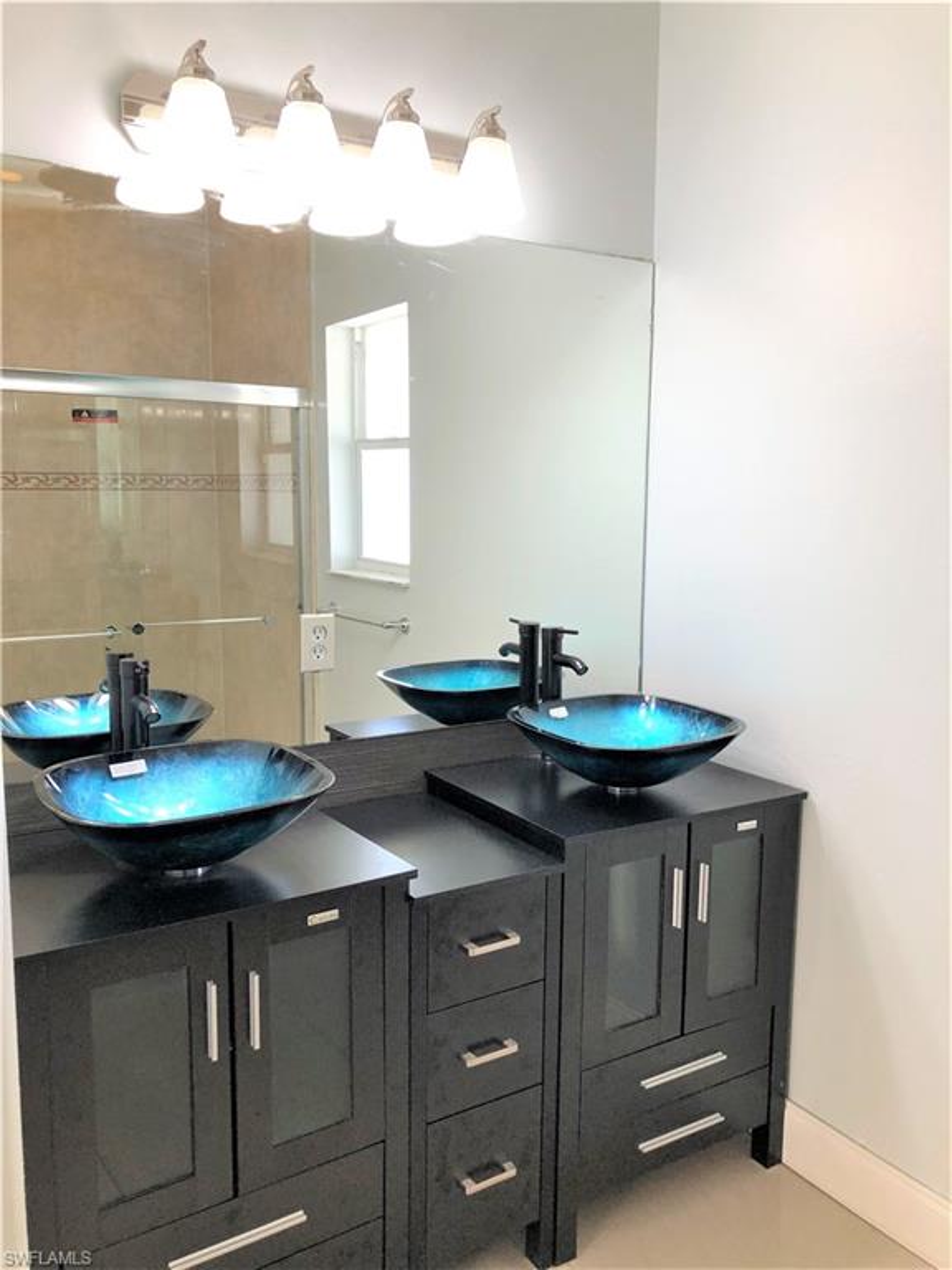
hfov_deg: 49.7
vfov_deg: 63.4
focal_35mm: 28
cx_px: 476
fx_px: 1027
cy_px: 635
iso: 25
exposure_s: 1/40
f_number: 1.8
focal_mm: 3.99
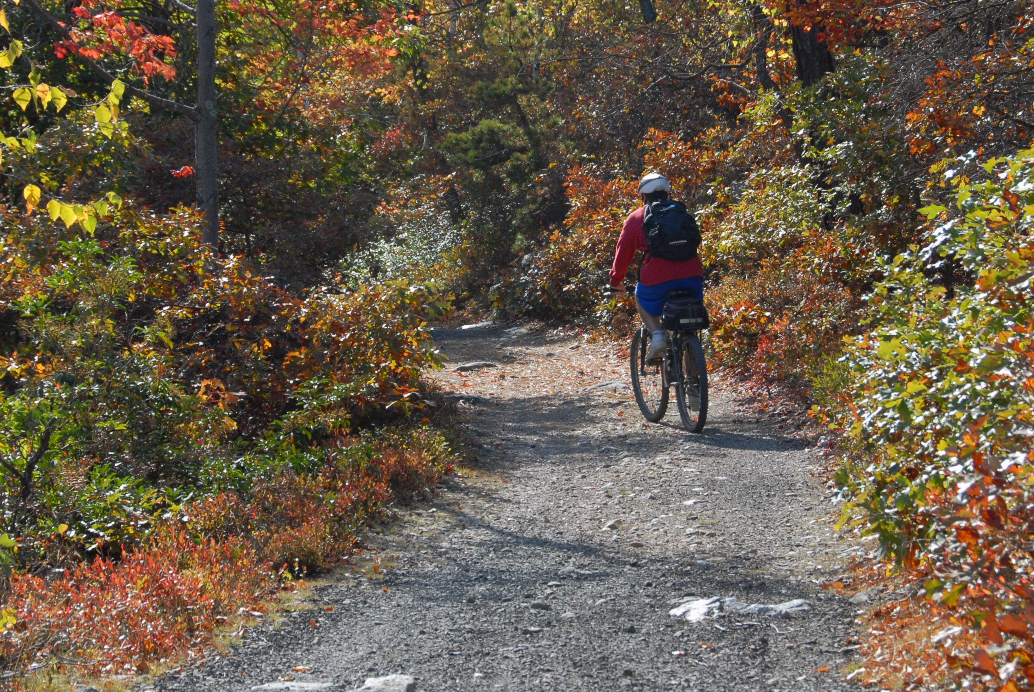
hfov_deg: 15.7
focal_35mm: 131
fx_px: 3761
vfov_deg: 10.5
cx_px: 480
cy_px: 259
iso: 250
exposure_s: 1/250
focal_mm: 55
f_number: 8
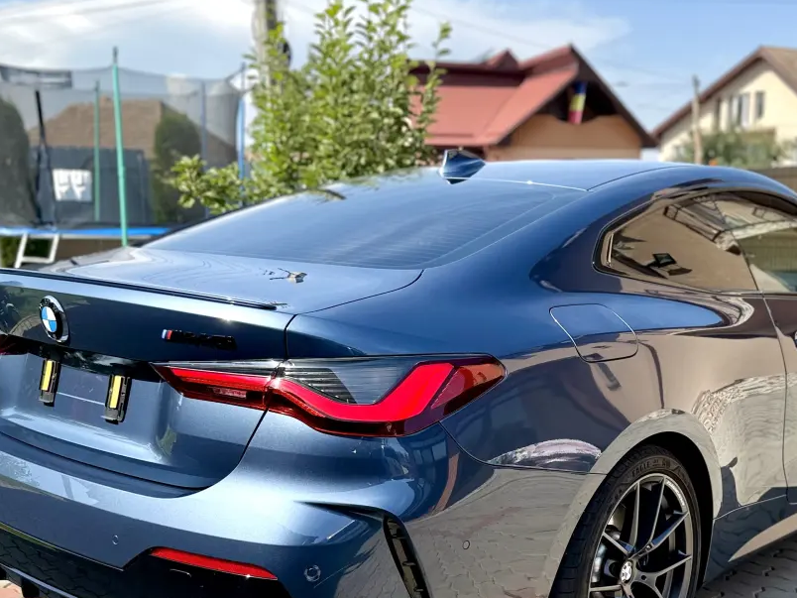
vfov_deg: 33.3
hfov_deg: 43.5
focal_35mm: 43
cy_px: 407
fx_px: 990
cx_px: 492
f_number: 1.78
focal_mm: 6.76
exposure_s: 1/2801
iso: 80
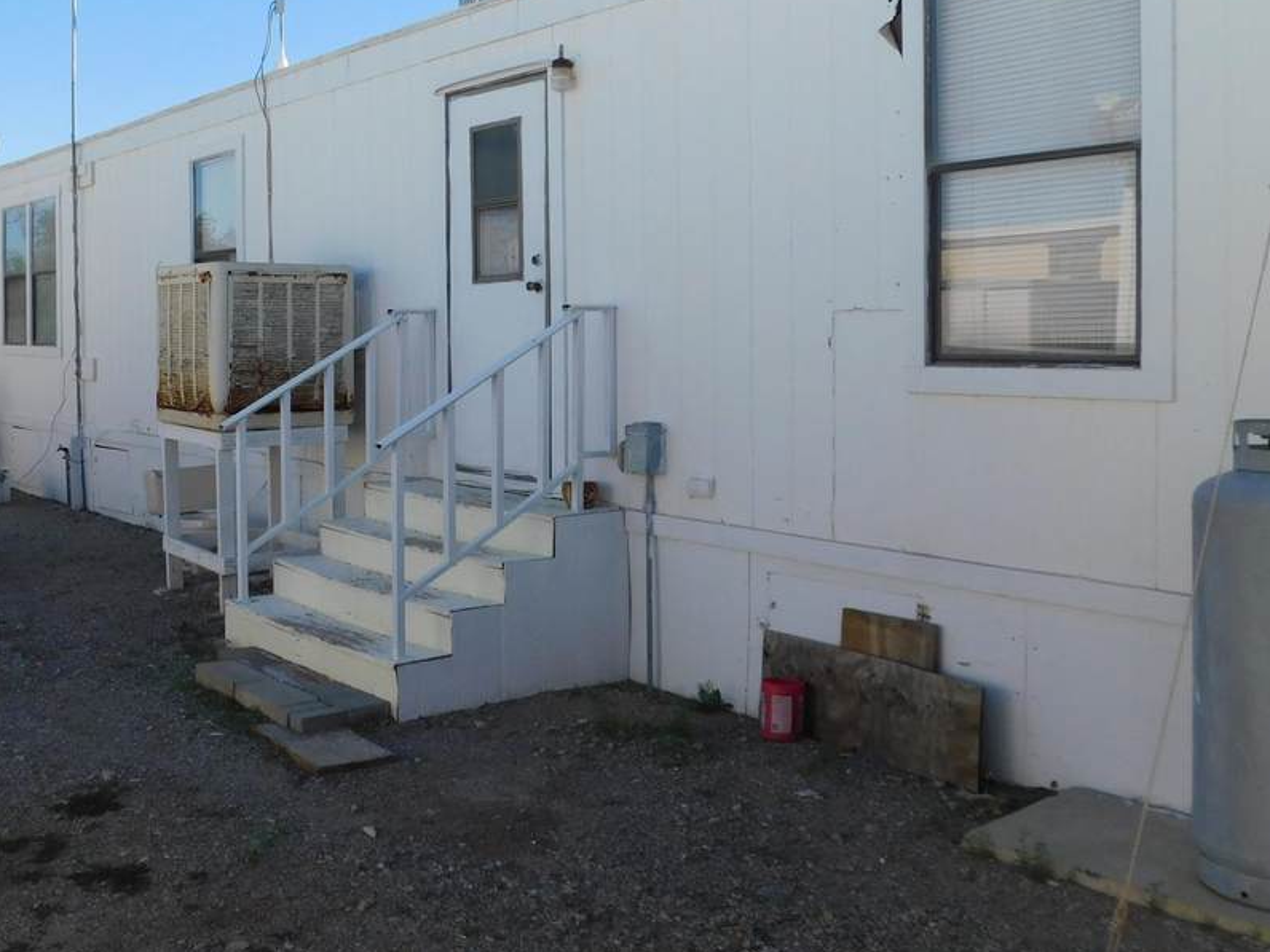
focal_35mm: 37
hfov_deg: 49.3
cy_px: 386
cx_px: 428
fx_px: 1357
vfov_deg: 38.5
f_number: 3
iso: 125
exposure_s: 1/1250
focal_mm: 4
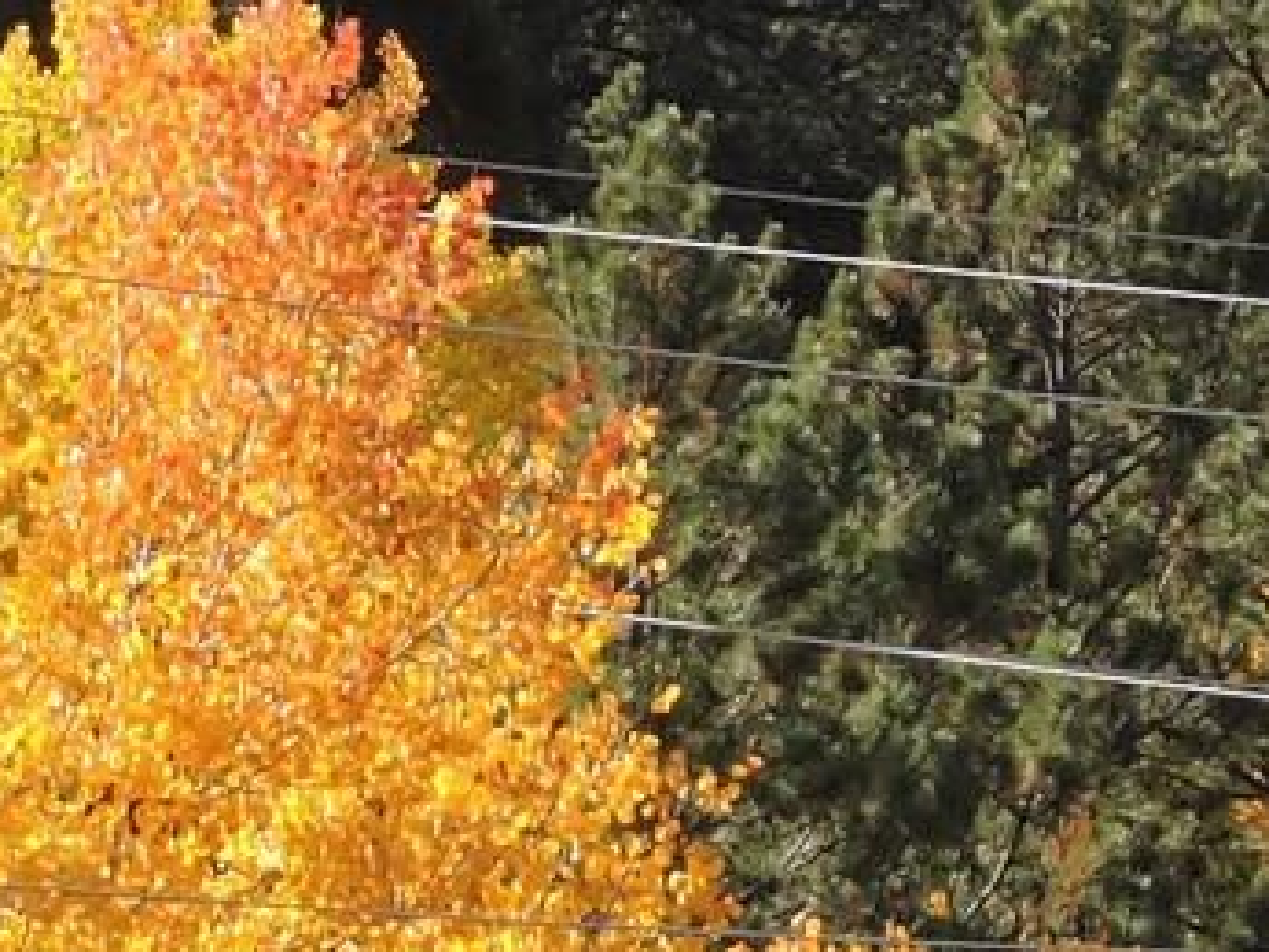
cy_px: 261
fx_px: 24680
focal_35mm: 673
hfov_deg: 2.9
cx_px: 169
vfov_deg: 2.2
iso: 400
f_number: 4.4
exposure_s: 1/1000
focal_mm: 25.9
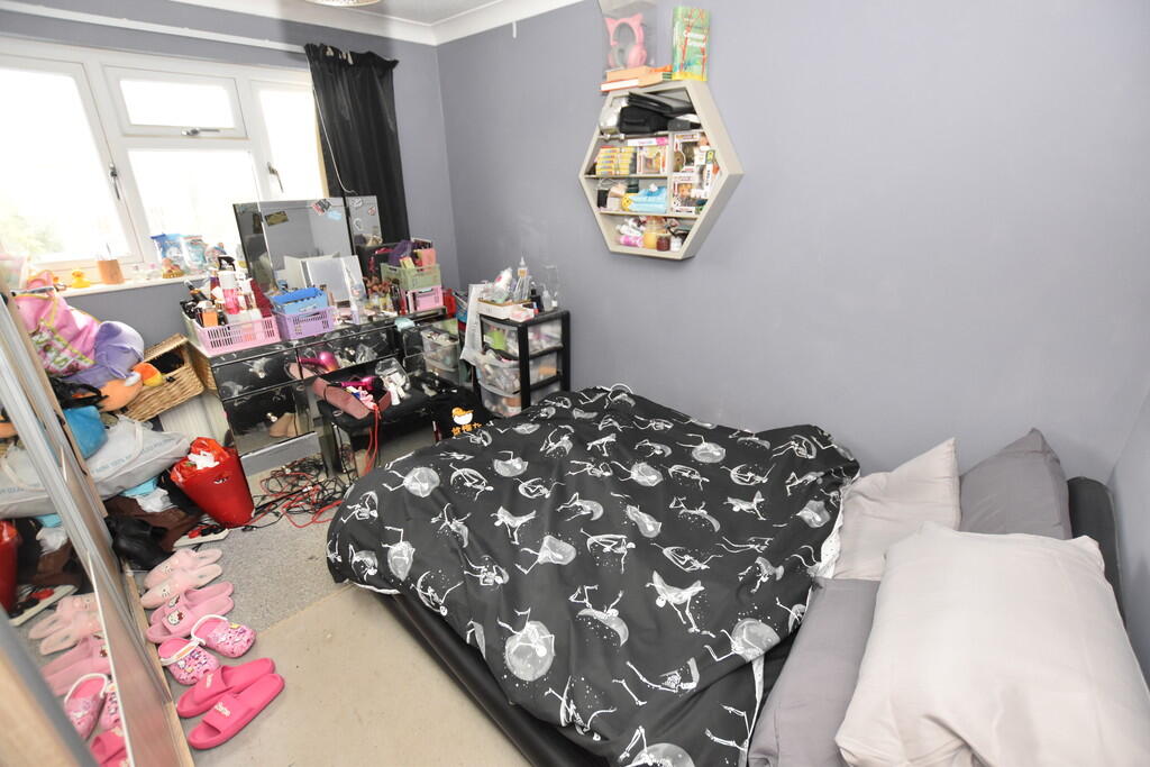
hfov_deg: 100.4
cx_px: 575
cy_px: 384
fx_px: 479
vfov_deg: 77.3
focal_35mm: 15
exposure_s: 1/100
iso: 1600
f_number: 4
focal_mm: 10
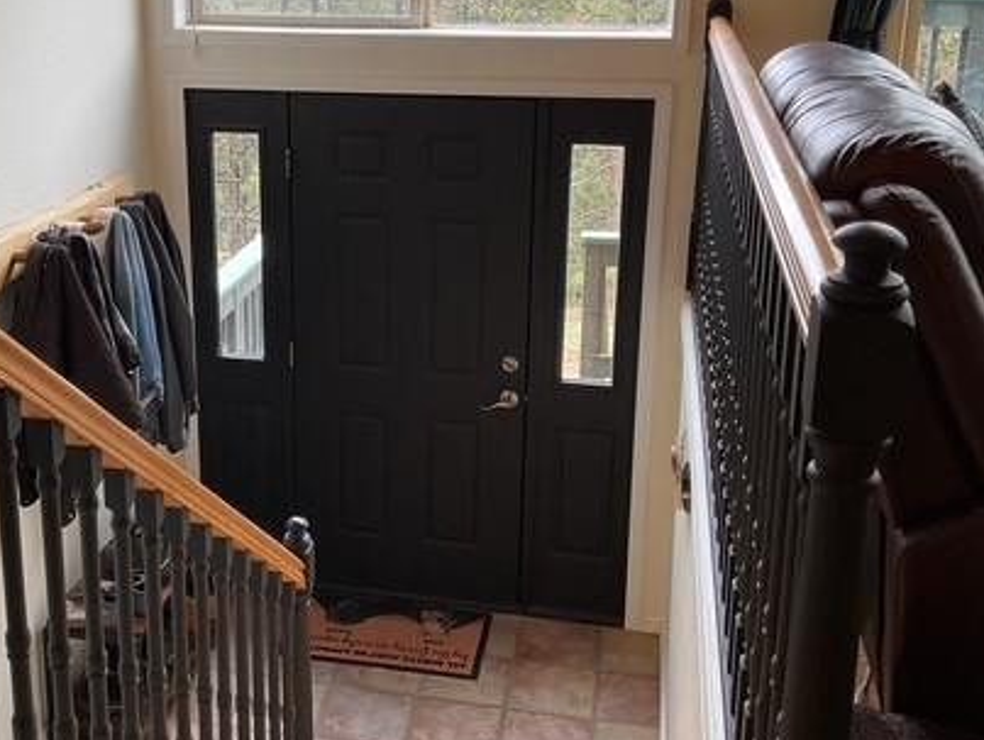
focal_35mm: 46
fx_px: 1309
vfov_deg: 31.4
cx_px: 359
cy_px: 283
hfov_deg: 40.9
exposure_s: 1/120
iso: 40
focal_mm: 3
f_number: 1.8
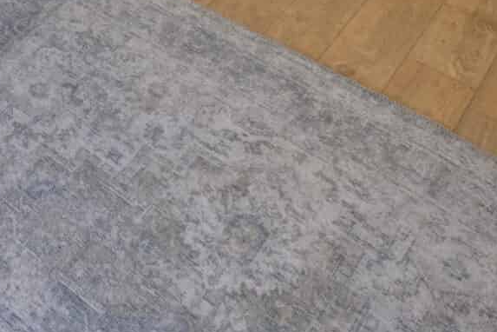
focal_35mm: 67
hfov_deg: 25.7
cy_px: -325
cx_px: -153
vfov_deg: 16.0
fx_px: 925
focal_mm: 10
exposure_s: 1/50
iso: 640
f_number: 5.6
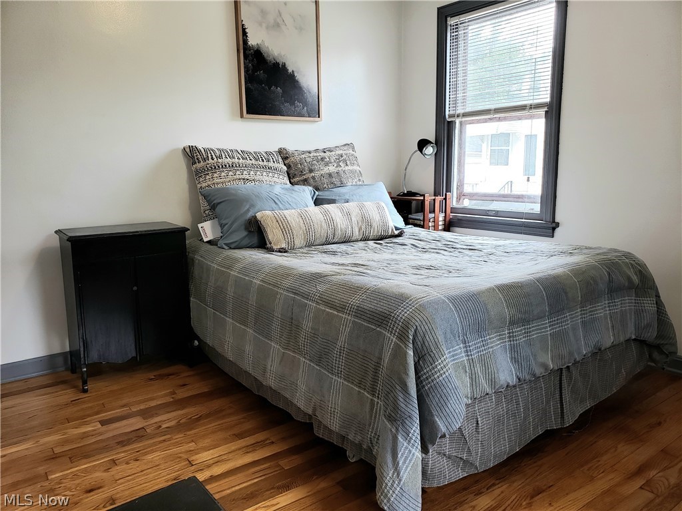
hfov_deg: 67.3
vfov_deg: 53.1
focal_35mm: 26
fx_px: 512
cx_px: 341
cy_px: 256
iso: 100
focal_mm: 4.3
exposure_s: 1/60
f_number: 2.4
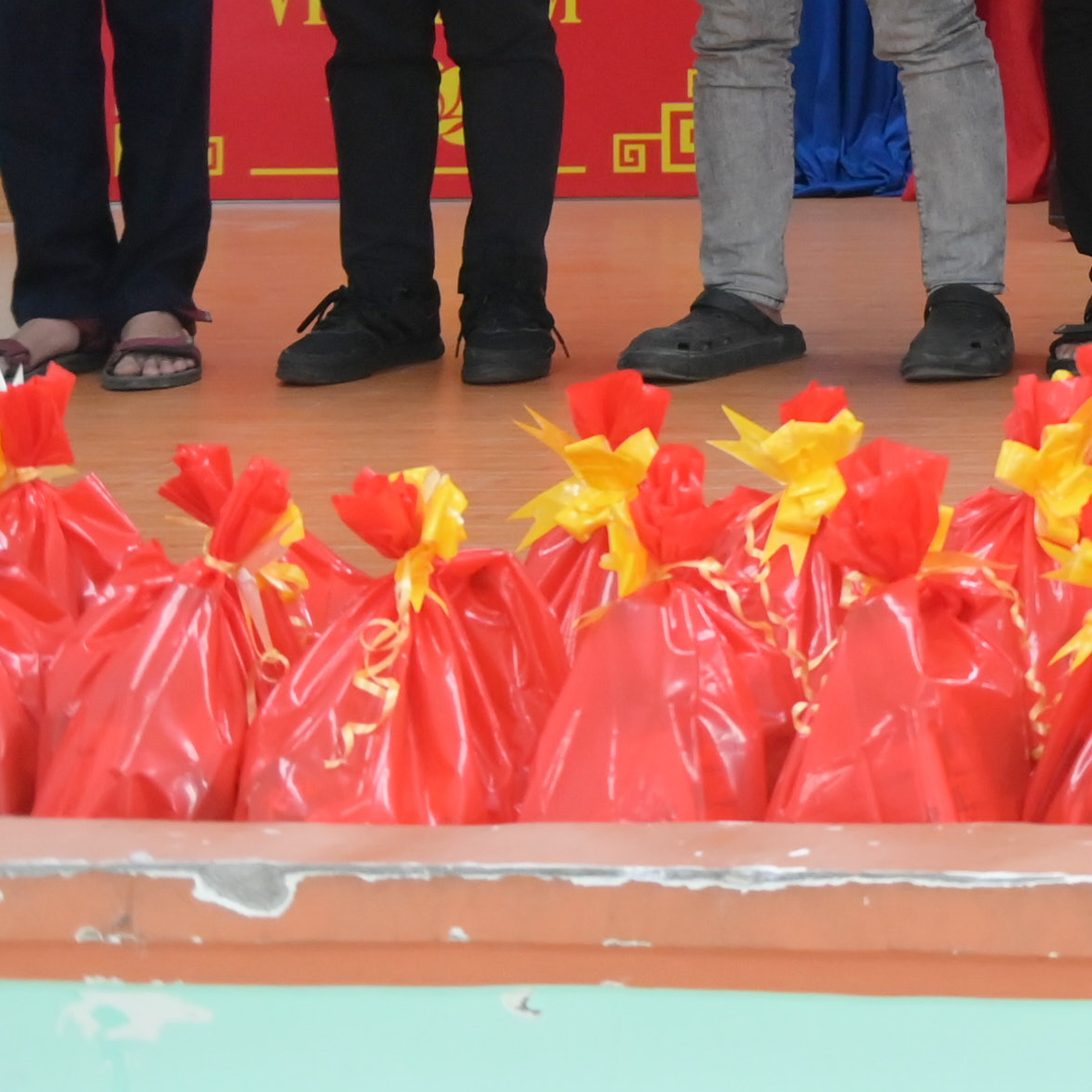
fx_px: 5889
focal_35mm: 165
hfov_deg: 9.5
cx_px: 2520
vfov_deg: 10.2
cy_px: -622
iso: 2000
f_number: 4
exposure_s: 1/200
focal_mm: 38
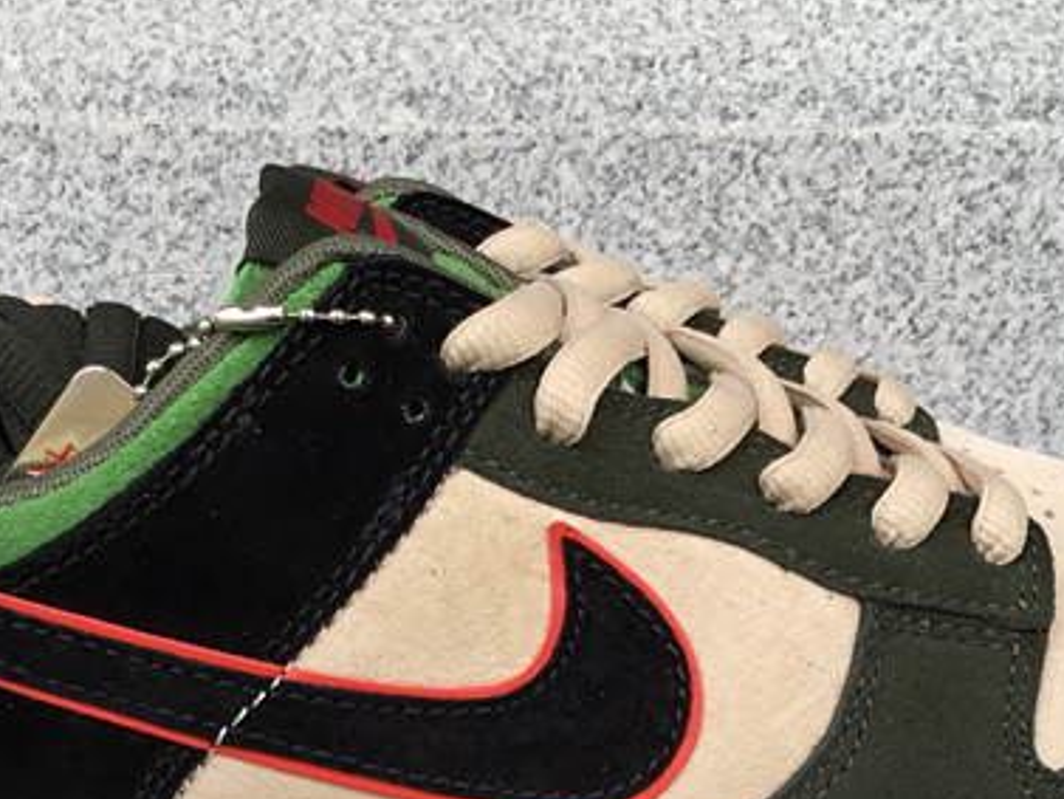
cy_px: 930
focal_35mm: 74
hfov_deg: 26.3
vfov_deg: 18.9
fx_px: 2275
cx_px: 564
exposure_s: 1/100
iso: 32
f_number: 2.4
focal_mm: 3.3
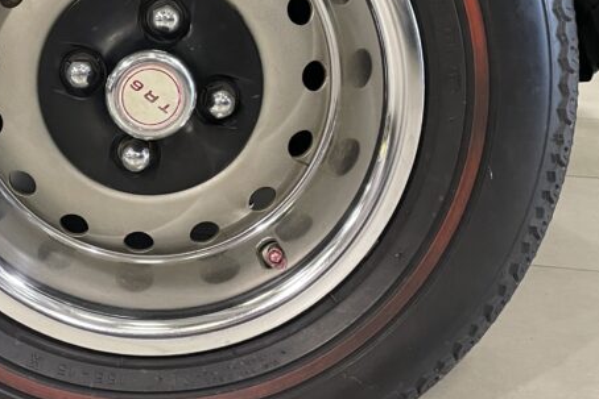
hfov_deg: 32.1
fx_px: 1015
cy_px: 63
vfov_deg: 21.9
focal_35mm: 61
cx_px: 133
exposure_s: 1/50
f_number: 1.6
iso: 250
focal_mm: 4.2
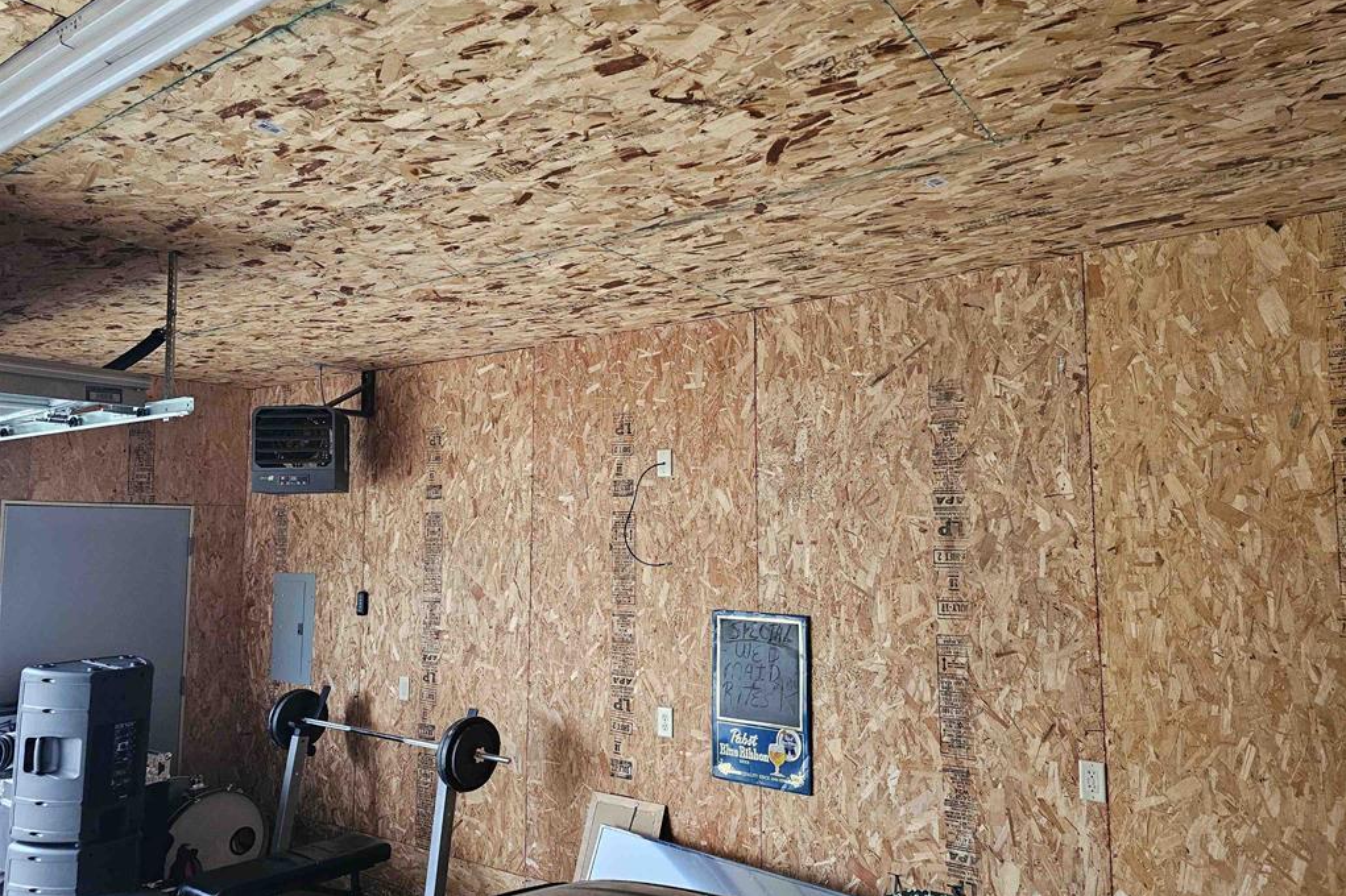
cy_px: 457
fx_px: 897
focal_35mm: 24
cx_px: 674
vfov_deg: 53.1
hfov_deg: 73.8
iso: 800
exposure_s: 1/100
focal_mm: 6.3
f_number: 1.7
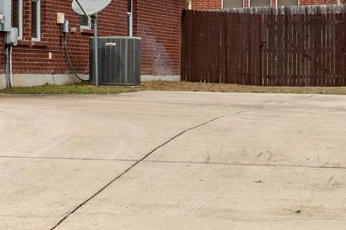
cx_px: -306
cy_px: 36
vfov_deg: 11.1
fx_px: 1182
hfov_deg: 14.4
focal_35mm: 123
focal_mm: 30
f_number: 8
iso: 100
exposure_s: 1/160
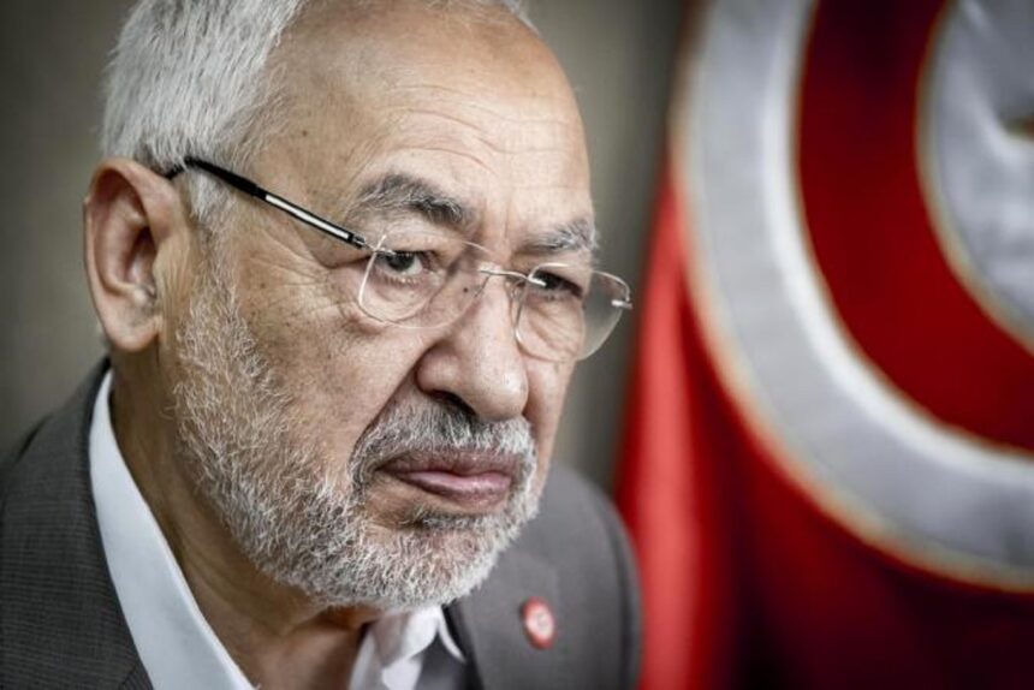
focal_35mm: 210
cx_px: 517
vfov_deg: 6.5
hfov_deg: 9.8
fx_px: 6033
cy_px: 345
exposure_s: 1/50
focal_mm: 140
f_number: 2.8
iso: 1600
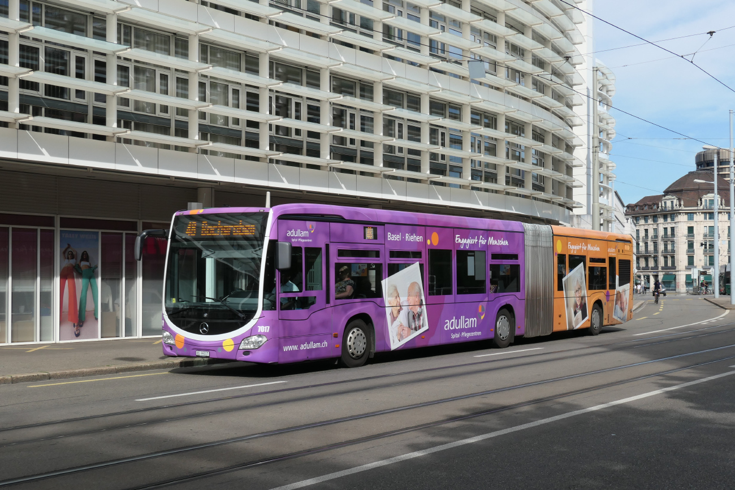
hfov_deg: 46.4
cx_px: 368
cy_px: 245
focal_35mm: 42
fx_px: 858
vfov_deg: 31.9
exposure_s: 1/800
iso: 200
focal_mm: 15.4
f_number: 5.6
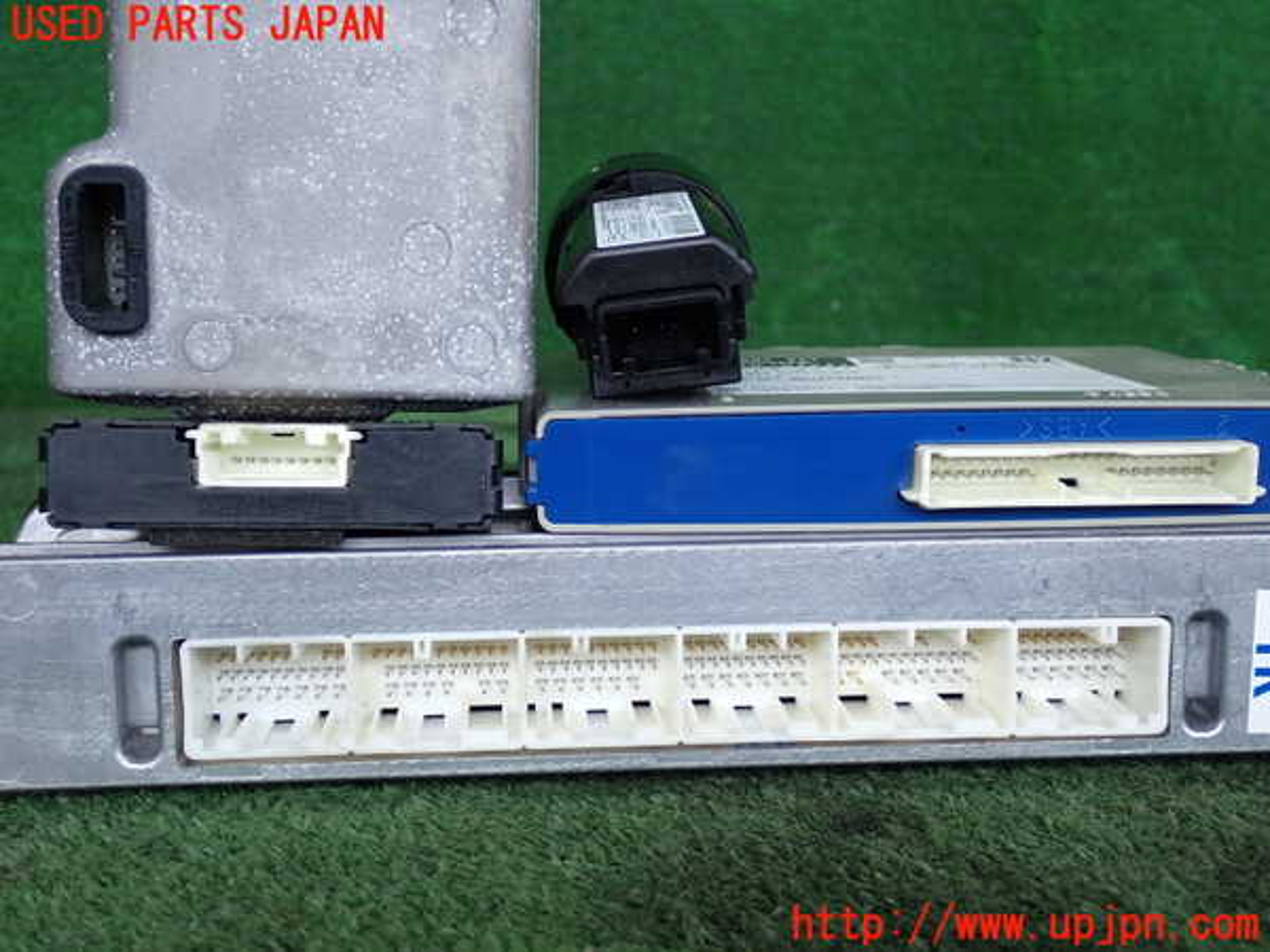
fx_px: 1614
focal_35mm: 44
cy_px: 476
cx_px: 635
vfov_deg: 32.9
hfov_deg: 42.9
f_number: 2.9
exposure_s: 1/125
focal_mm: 7.84
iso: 160
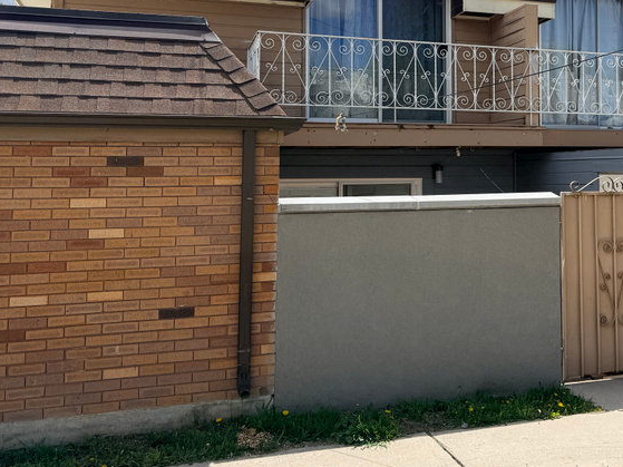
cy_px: 117
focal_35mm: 44
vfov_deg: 32.3
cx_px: 503
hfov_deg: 41.1
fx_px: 792
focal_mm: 6.76
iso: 80
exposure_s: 1/7353
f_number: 1.78
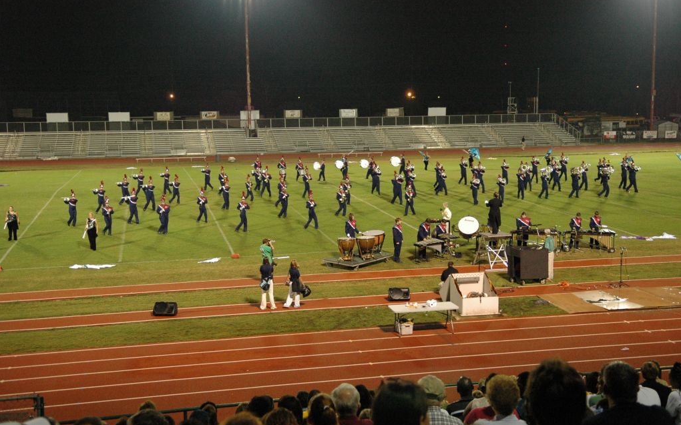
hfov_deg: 43.5
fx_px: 854
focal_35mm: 46
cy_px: 201
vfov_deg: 28.0
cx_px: 340
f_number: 2.8
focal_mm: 30
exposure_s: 1/60
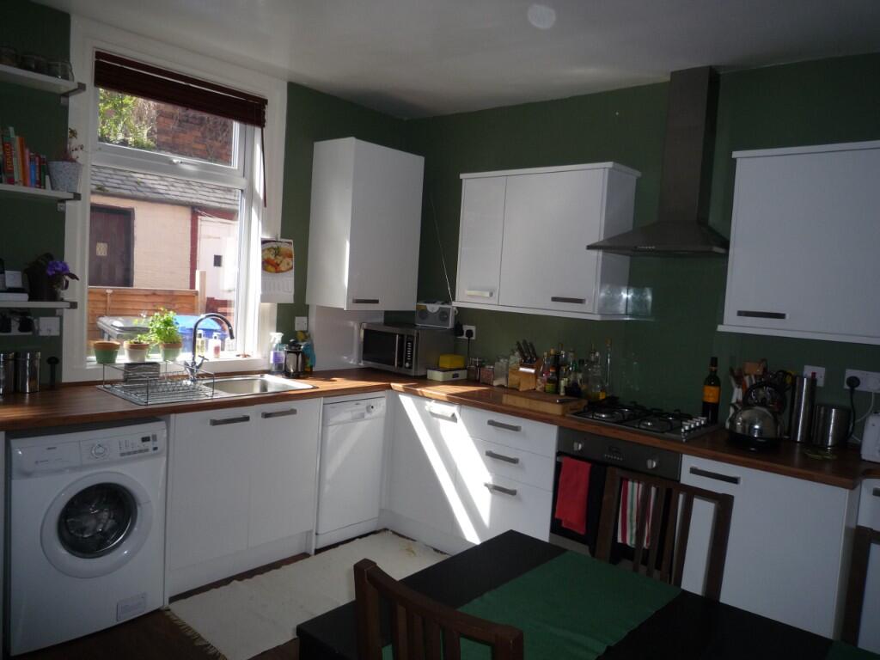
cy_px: 330
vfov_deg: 54.9
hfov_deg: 69.4
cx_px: 440
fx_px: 636
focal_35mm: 25
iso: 100
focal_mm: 4.4
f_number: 2.8
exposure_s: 1/200
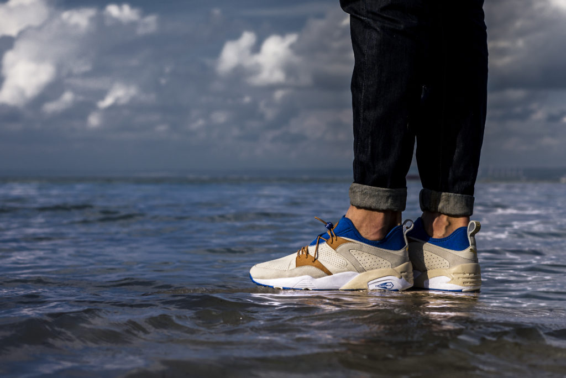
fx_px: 787
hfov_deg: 39.6
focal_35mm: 50
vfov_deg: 27.0
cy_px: 189
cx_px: 283
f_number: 5.6
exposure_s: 1/4000
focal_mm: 50
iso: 200
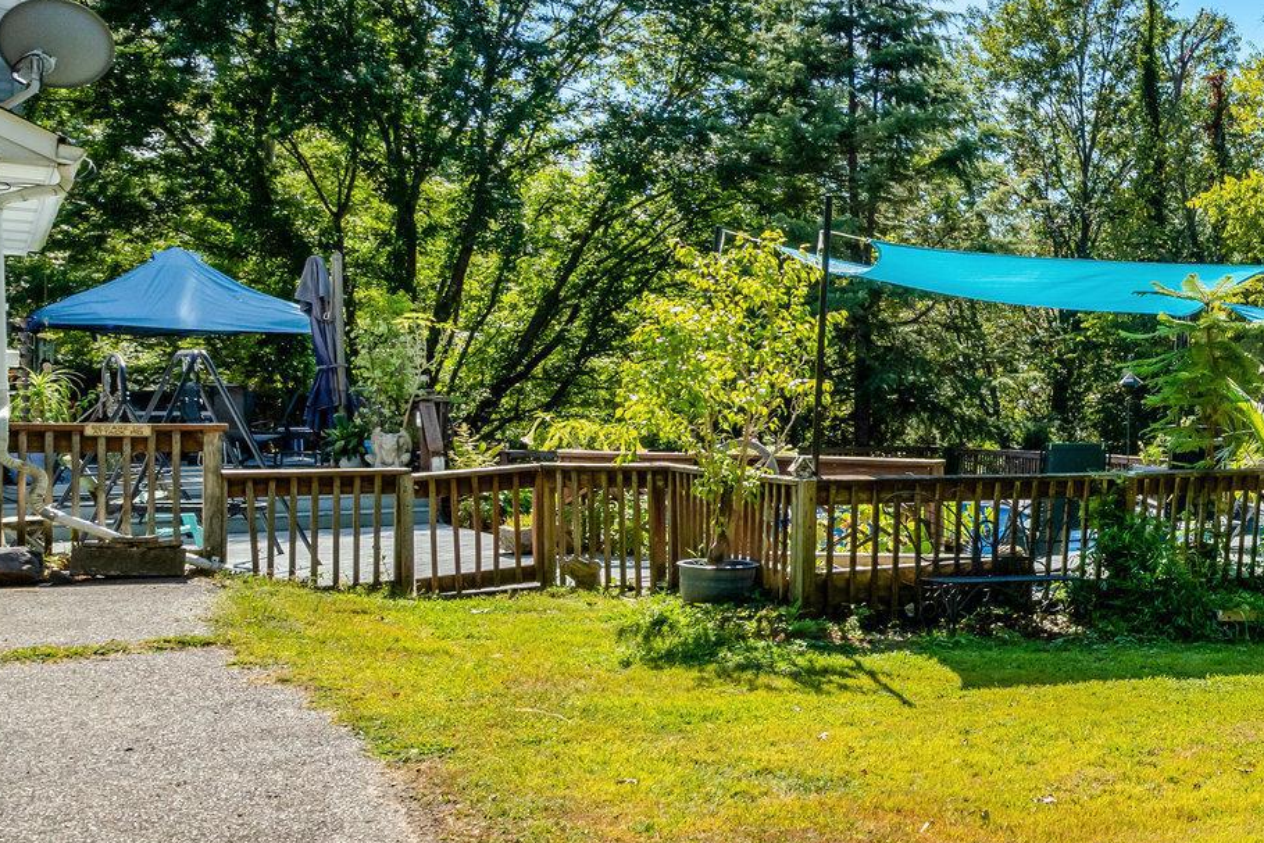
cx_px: 1338
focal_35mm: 36
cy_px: 473
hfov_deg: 43.3
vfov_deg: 36.8
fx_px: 1264
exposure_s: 1/1250
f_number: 8
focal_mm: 16
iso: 1250
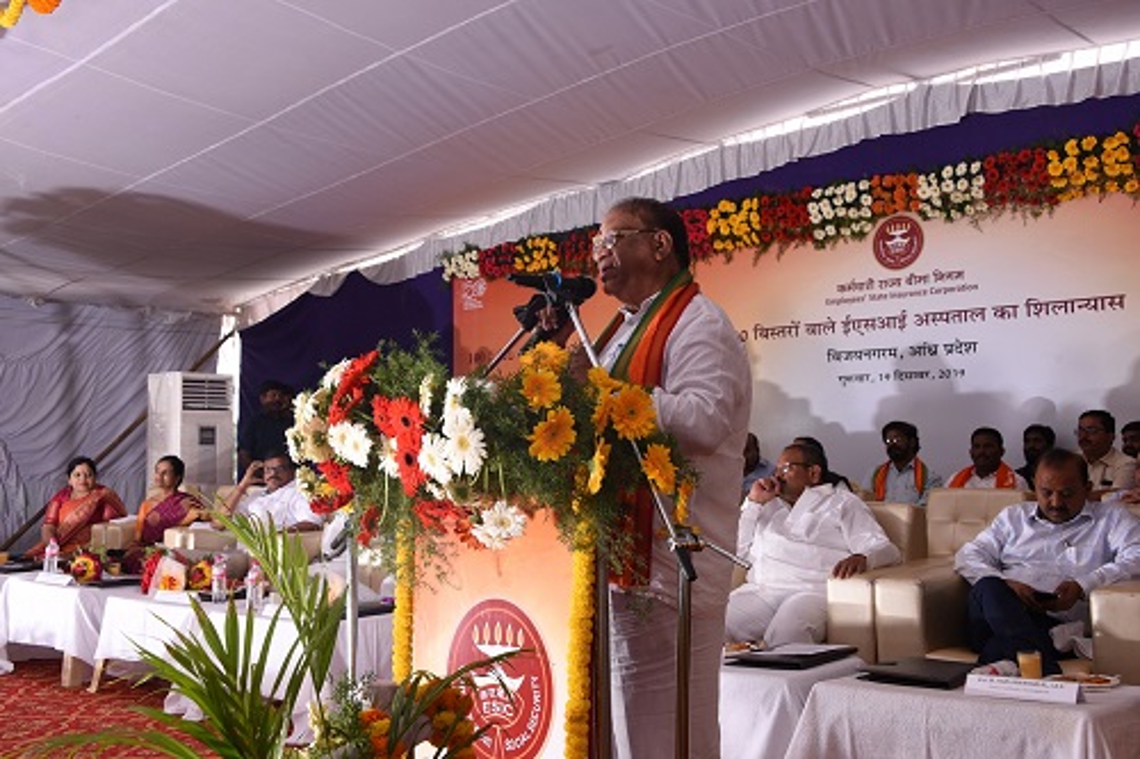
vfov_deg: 33.4
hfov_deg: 48.5
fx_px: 1266
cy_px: 380
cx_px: 570
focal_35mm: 40
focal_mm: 40
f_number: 10
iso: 320
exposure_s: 1/125
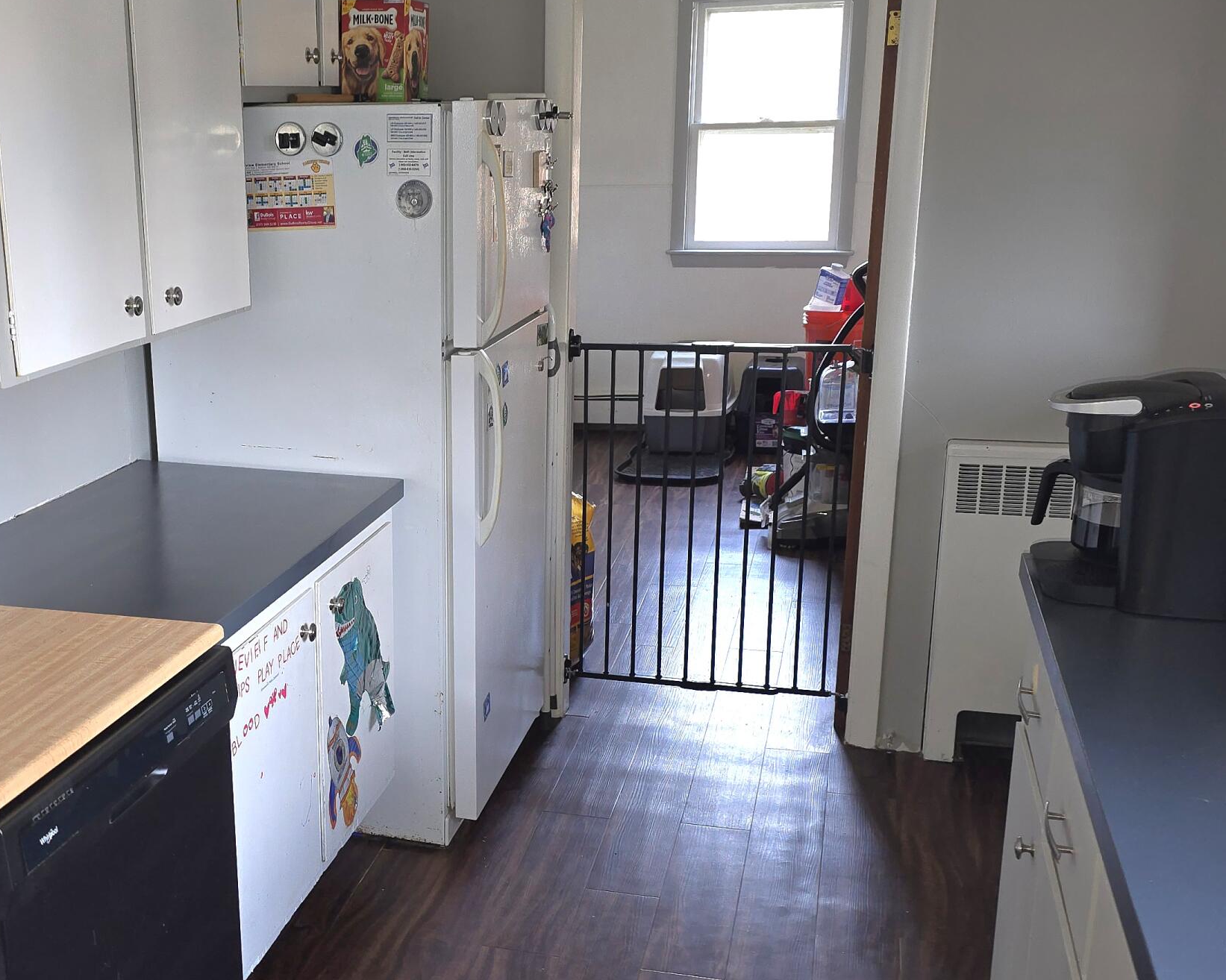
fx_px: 1488
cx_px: 384
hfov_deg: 44.0
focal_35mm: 41
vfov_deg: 36.4
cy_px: 567
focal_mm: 6.3
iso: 100
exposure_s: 1/30
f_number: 1.7
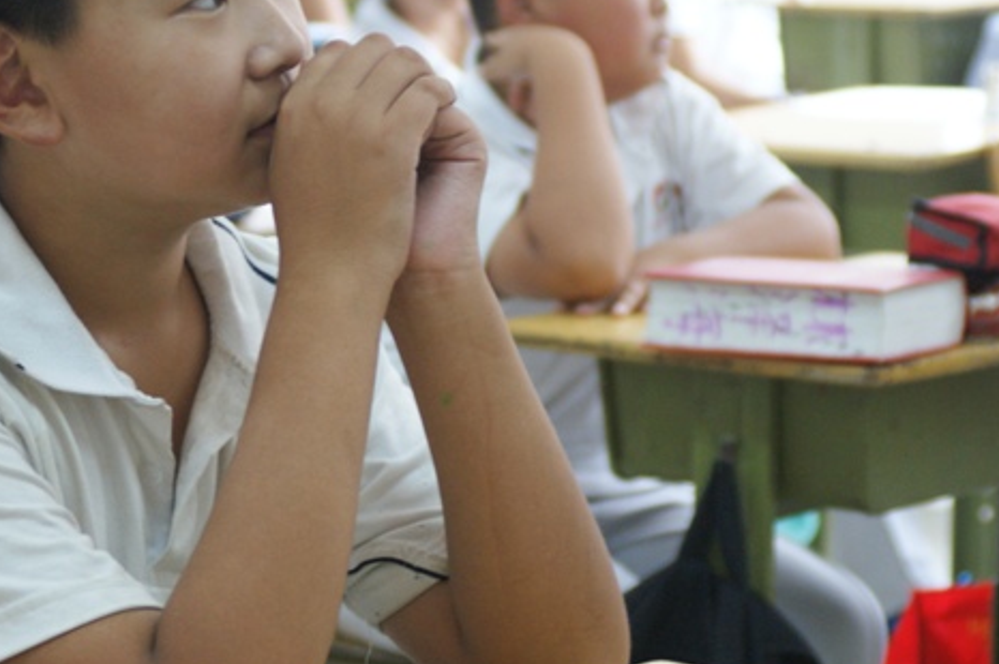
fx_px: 3213
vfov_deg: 11.8
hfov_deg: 17.7
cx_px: 399
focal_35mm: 116
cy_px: 268
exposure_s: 1/20
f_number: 4
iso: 400
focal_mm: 45
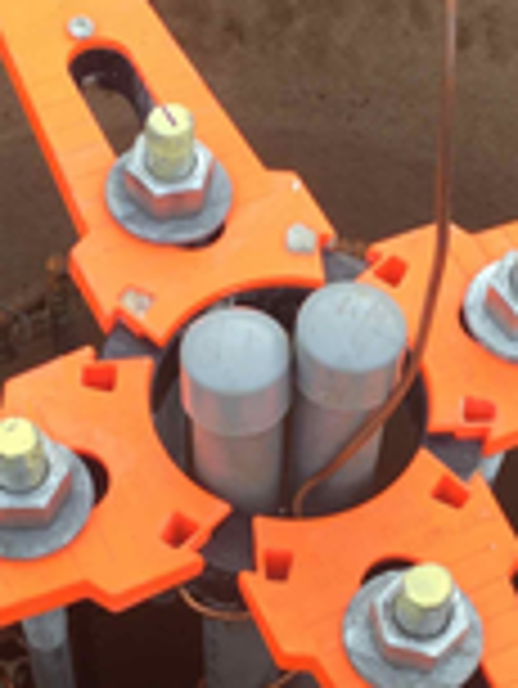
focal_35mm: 91
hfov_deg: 16.2
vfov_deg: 21.2
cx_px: 324
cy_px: 562
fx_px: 1813
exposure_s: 1/60
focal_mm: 3.3
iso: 25
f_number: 2.4
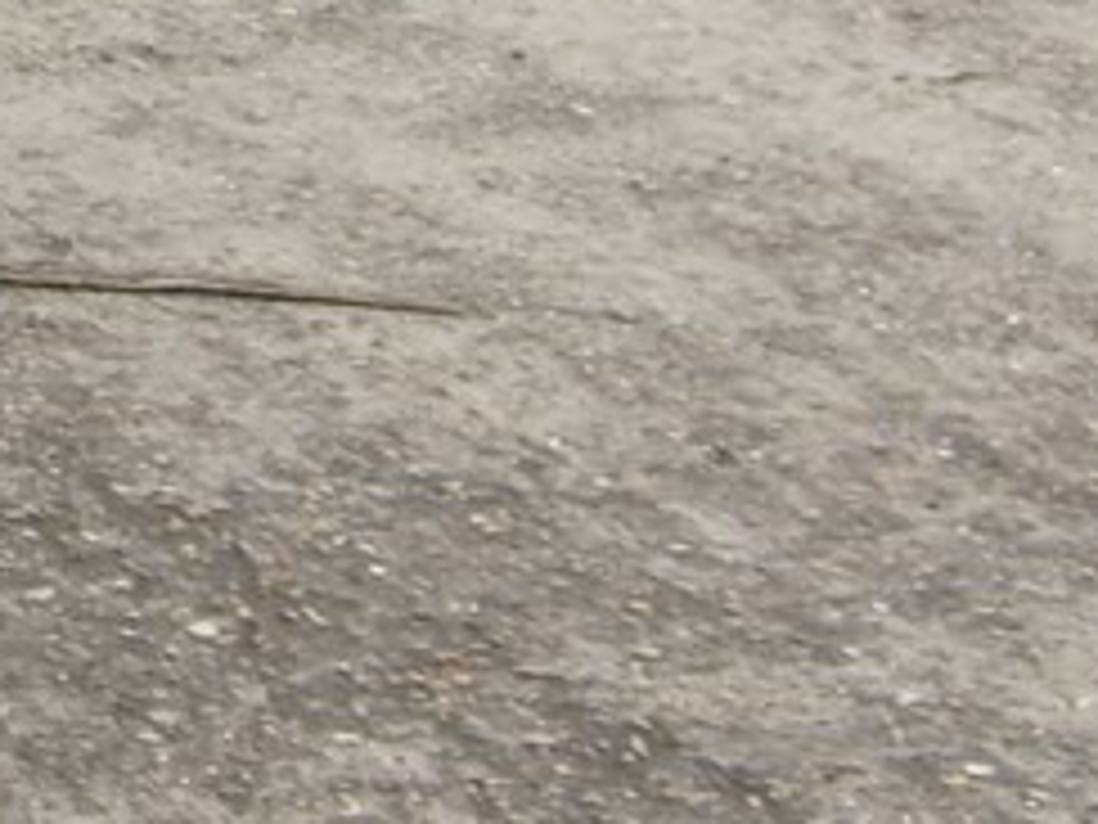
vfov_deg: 9.9
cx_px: -783
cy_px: -248
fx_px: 4663
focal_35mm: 147
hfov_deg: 12.4
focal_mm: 5.8
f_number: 7.1
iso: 80
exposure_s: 1/180
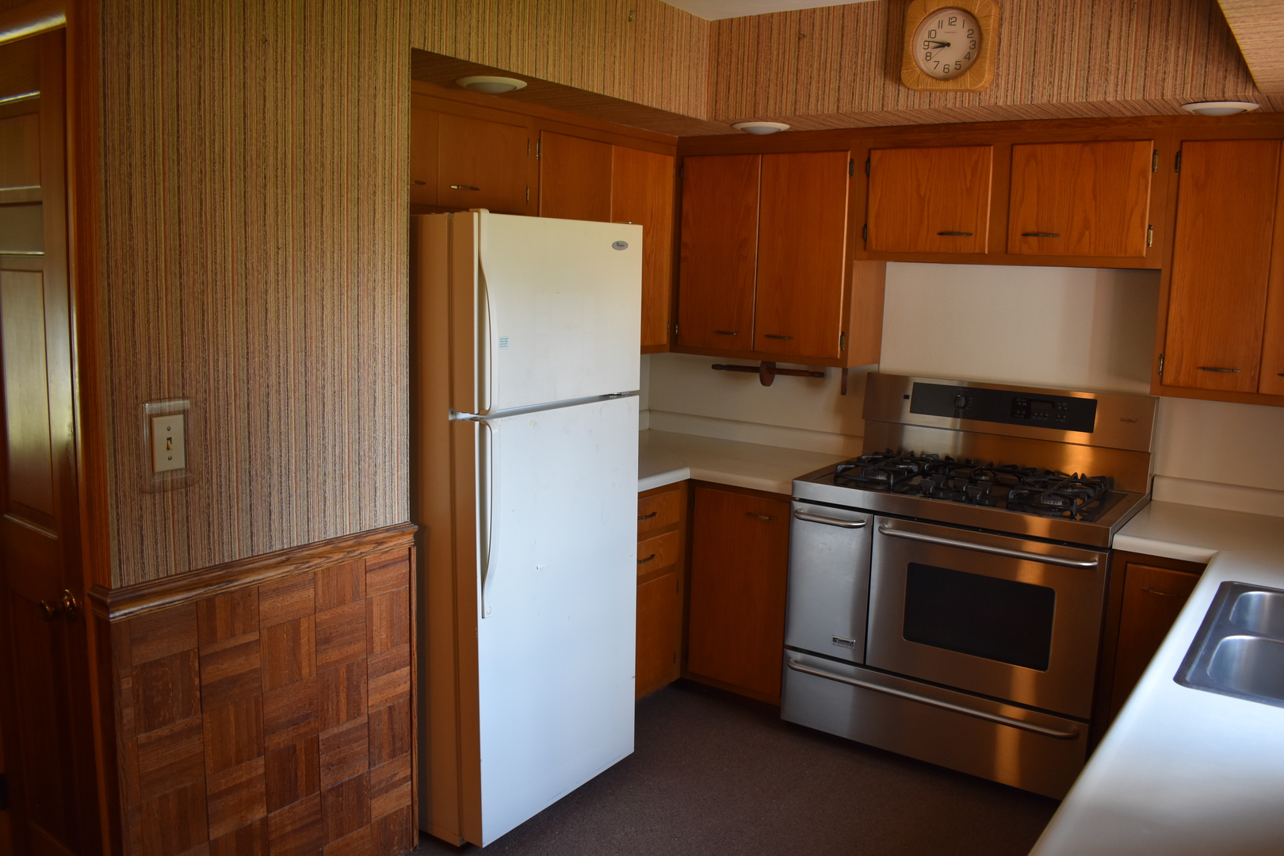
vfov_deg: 47.9
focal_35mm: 27
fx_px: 963
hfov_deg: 67.4
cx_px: 642
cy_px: 428
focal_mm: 18
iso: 450
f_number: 4
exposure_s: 1/60
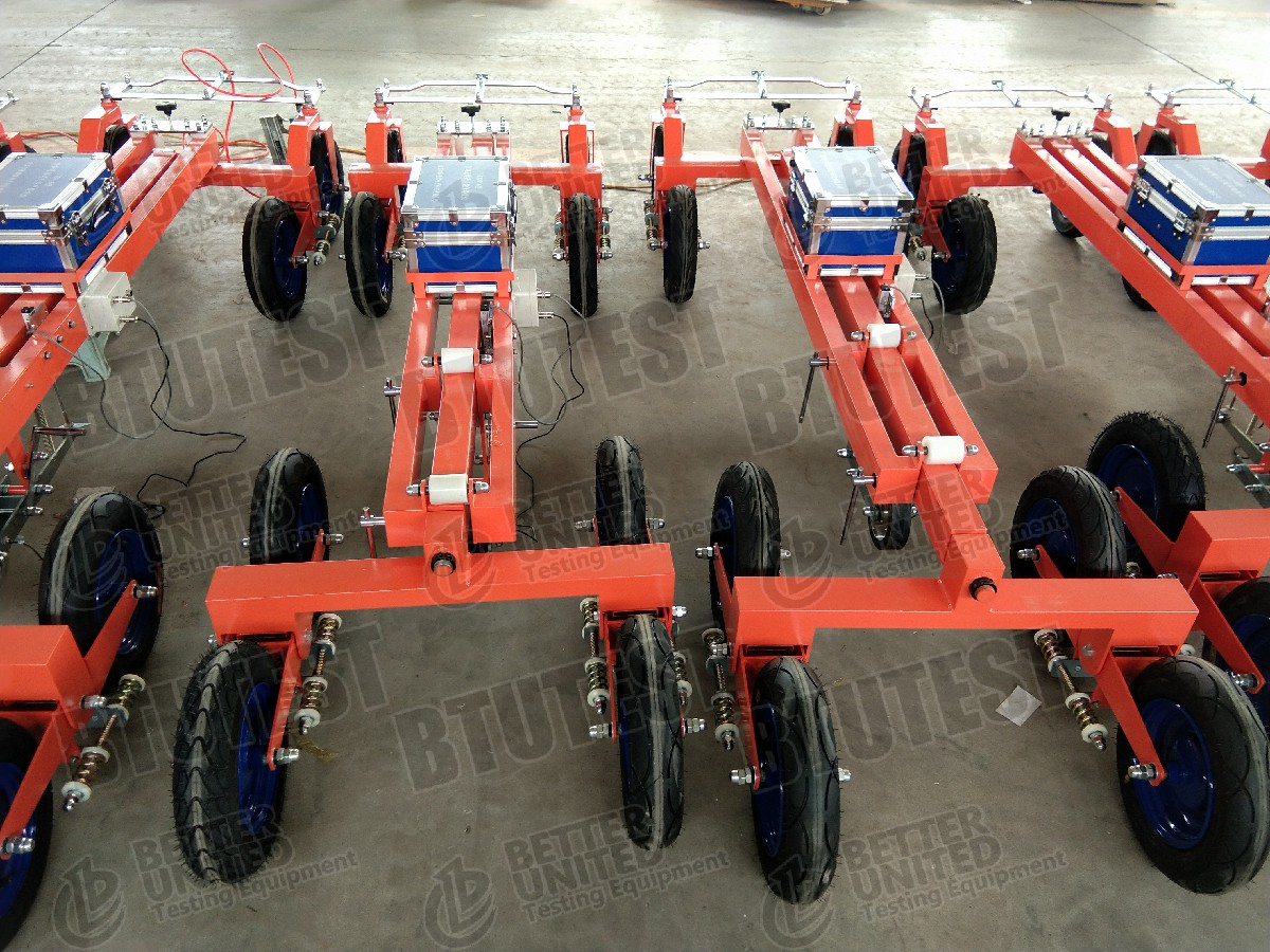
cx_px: 635
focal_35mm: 31
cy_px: 476
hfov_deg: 58.4
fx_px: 1137
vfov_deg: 45.4
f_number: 2.2
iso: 160
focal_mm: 3.69
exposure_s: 1/50
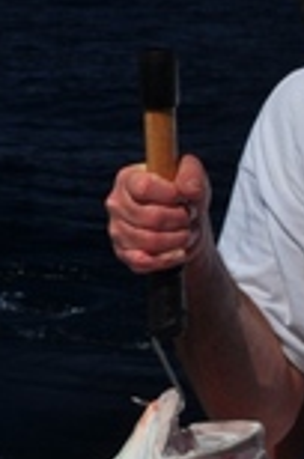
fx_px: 2608
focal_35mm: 205
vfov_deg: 9.9
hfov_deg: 6.6
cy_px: 528
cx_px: 373
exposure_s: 1/500
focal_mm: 35
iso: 200
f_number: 11
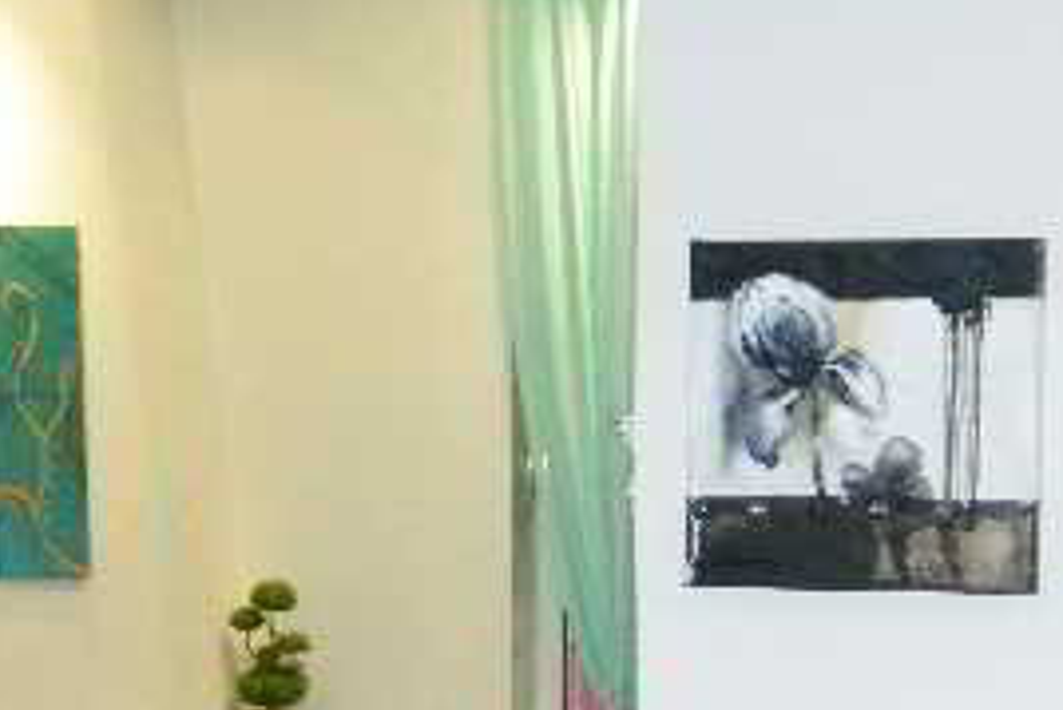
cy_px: 643
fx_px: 4402
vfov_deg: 9.2
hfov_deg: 13.7
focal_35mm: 149
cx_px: 206
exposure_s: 1/40
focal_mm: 11.4
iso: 320
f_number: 3.9
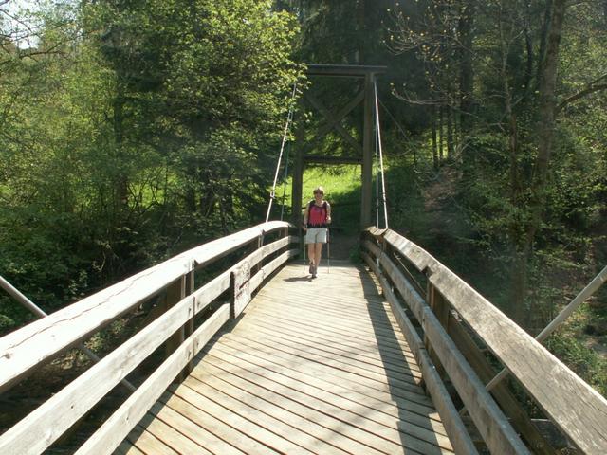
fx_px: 614
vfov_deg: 40.7
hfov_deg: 52.6
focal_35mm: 35
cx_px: 304
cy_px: 228
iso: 50
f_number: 5
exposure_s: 1/100
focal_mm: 5.86
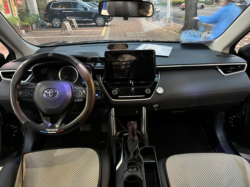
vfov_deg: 53.1
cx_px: 125
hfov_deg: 67.3
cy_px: 94
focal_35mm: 26
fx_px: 188
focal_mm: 5.1
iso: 640
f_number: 1.6
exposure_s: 1/25
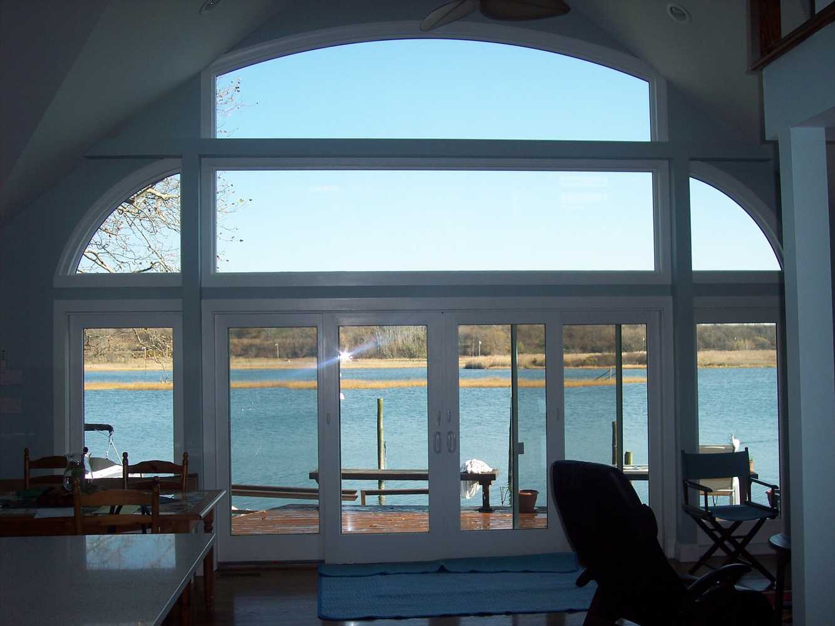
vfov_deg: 36.8
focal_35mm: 39
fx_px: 941
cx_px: 418
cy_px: 313
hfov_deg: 47.9
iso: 100
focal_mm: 8
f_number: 3.4
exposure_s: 1/350
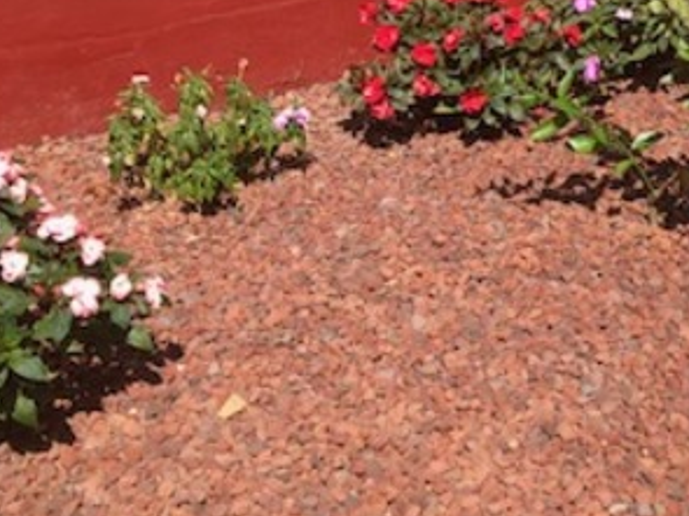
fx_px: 1512
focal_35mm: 76
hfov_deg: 23.3
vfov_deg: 18.7
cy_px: -44
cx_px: 843
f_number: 1.8
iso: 20
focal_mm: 3.99
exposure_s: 1/1372
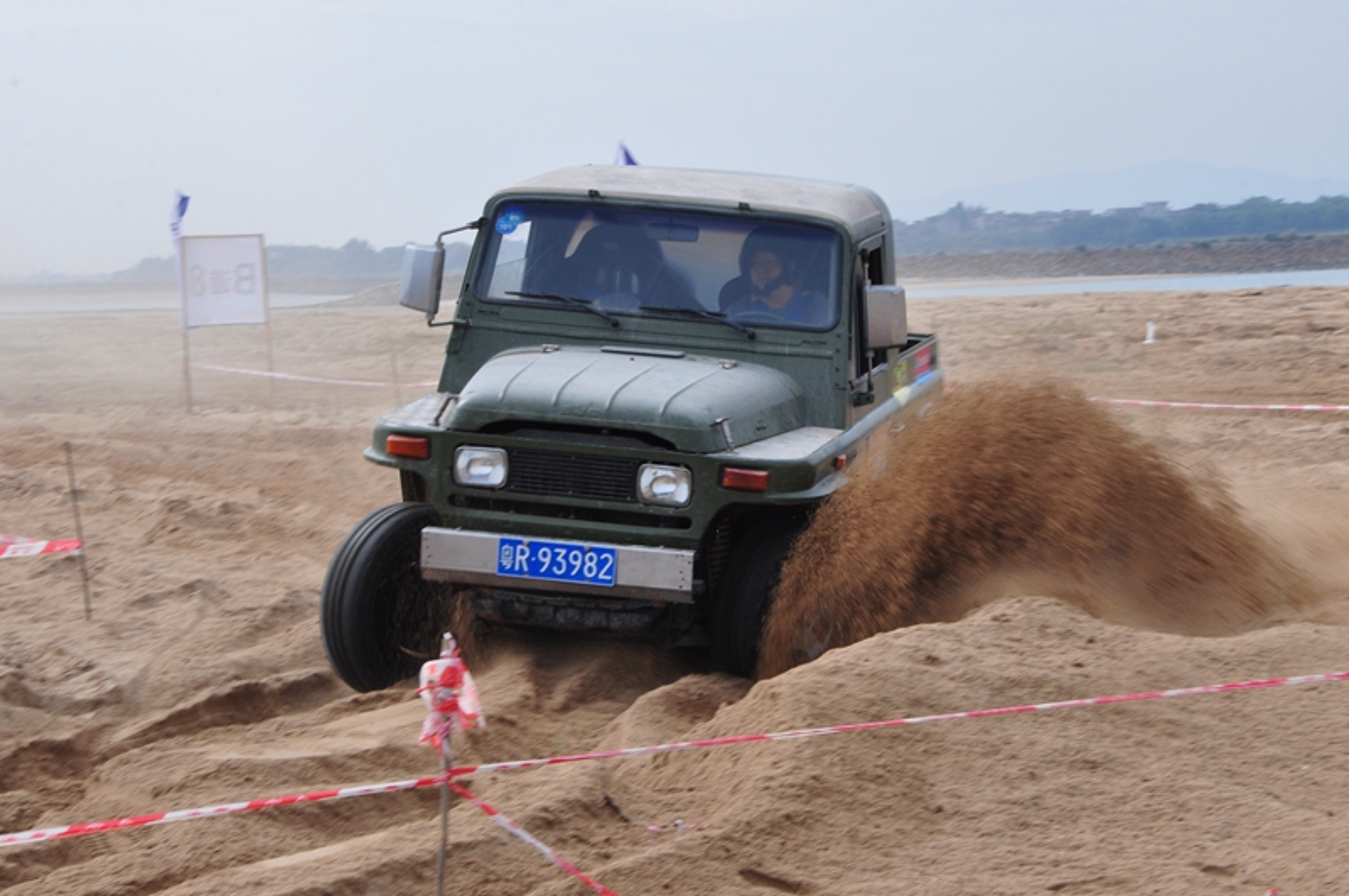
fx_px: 3480
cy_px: 448
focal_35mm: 93
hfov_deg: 21.9
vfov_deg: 14.7
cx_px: 674
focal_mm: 62
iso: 250
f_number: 20
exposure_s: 1/80
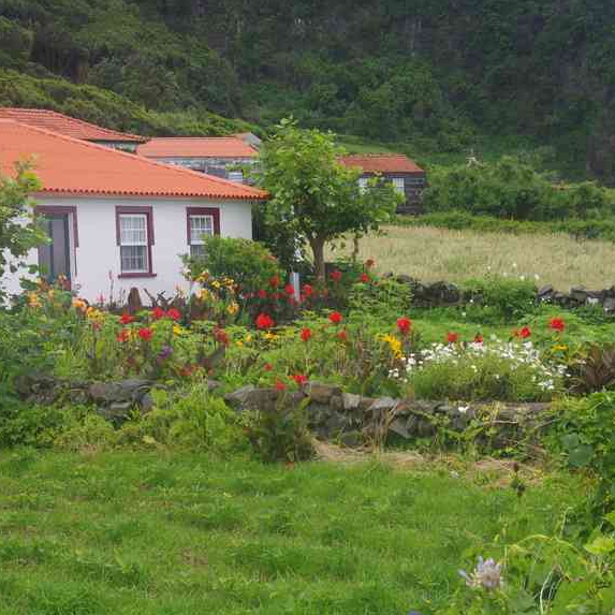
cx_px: 263
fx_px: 1563
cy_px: 355
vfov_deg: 22.2
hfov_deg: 22.2
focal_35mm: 78
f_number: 10
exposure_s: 1/60
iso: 200
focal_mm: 35
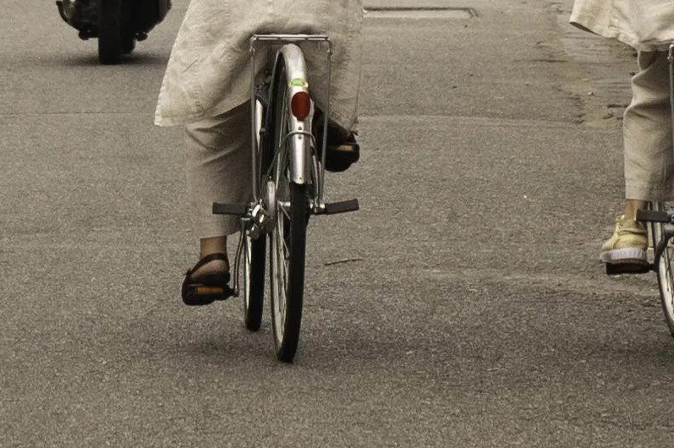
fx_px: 9933
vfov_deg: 2.6
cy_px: -684
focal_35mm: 531
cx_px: 266
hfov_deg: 3.9
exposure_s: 1/250
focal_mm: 70
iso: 800
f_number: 4.5
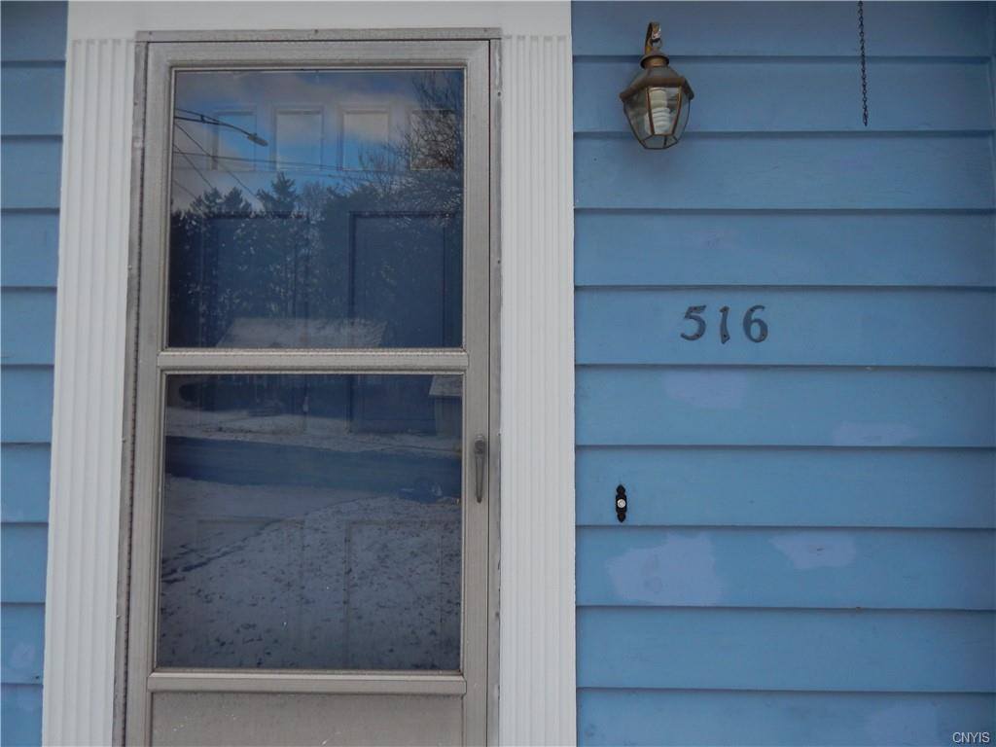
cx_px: 498
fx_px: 662
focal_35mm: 23
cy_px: 374
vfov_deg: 58.9
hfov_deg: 73.9
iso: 125
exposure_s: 1/320
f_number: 3
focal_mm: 4
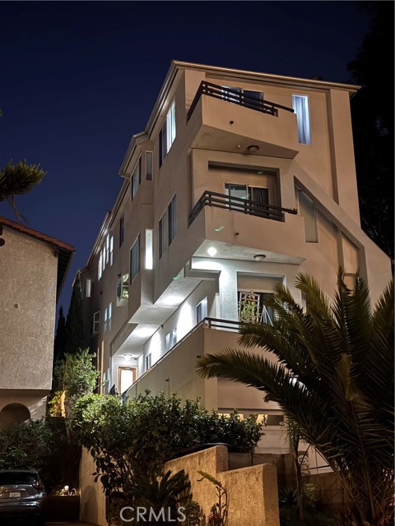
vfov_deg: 39.7
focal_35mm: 48
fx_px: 730
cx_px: 198
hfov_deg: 30.3
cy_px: 263
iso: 640
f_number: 1.78
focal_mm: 6.76
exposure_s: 1/5
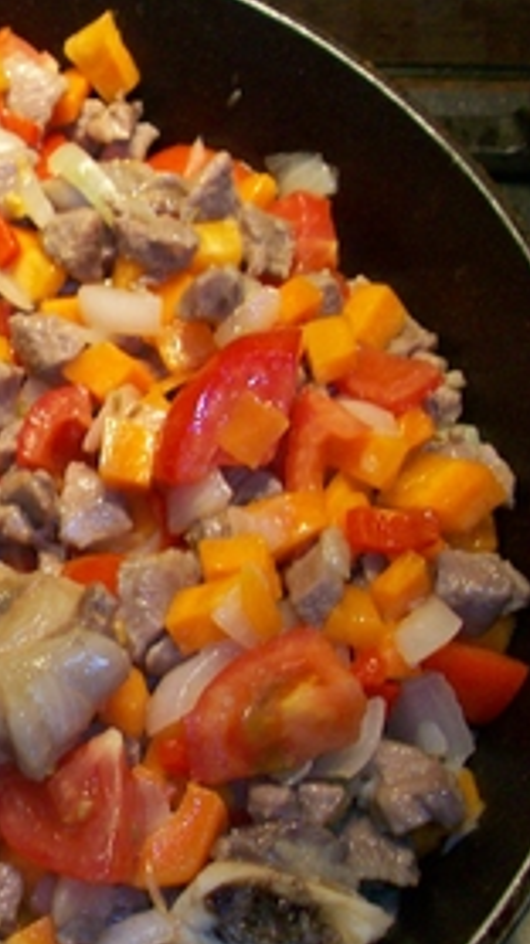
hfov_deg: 18.4
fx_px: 1502
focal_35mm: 60
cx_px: -183
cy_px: 543
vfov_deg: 34.8
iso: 160
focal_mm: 5.7
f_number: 2.8
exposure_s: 1/60
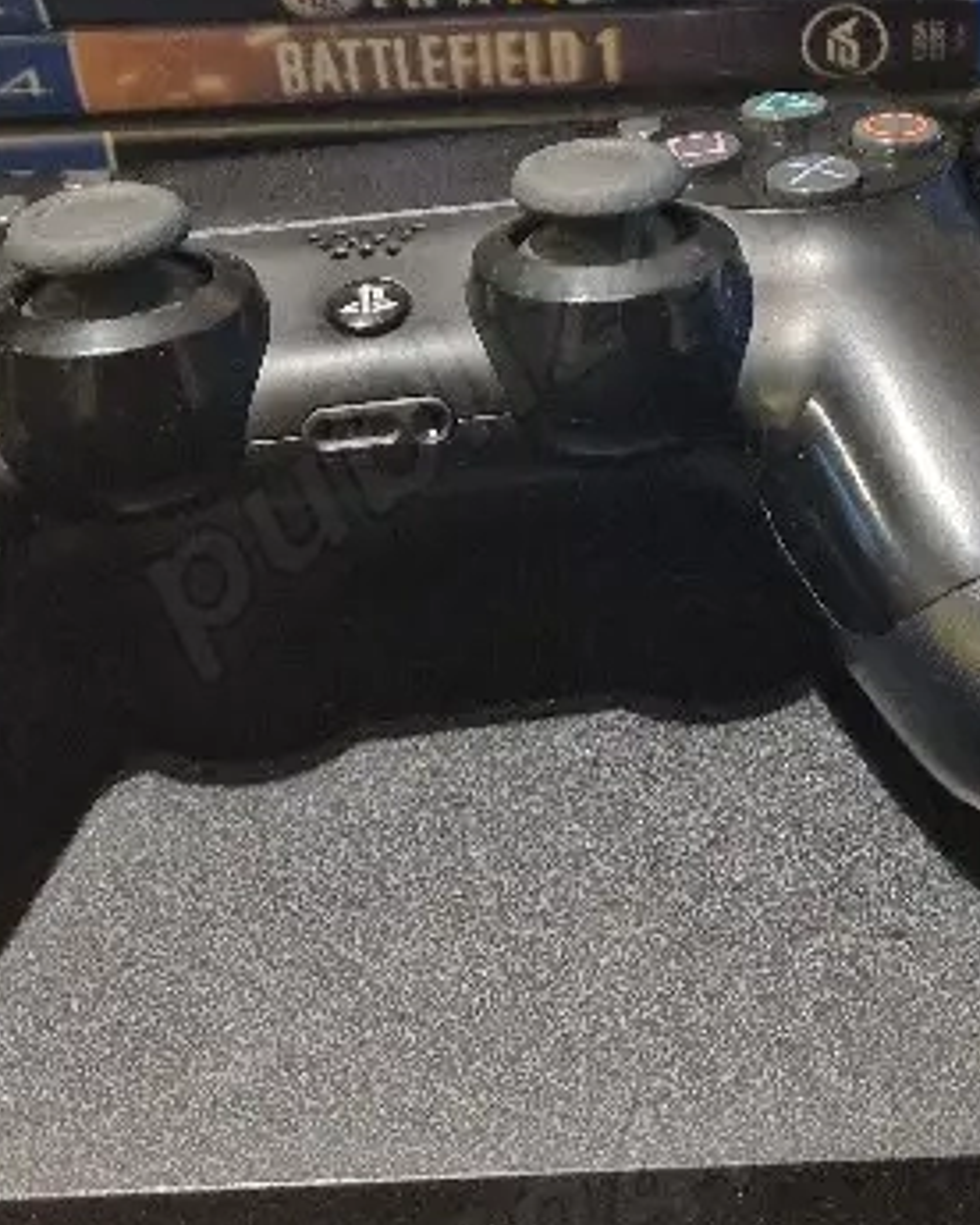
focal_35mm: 65
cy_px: 383
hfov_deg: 23.2
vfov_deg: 28.9
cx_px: 756
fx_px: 2357
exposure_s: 1/30
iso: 500
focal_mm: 6.4
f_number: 1.8
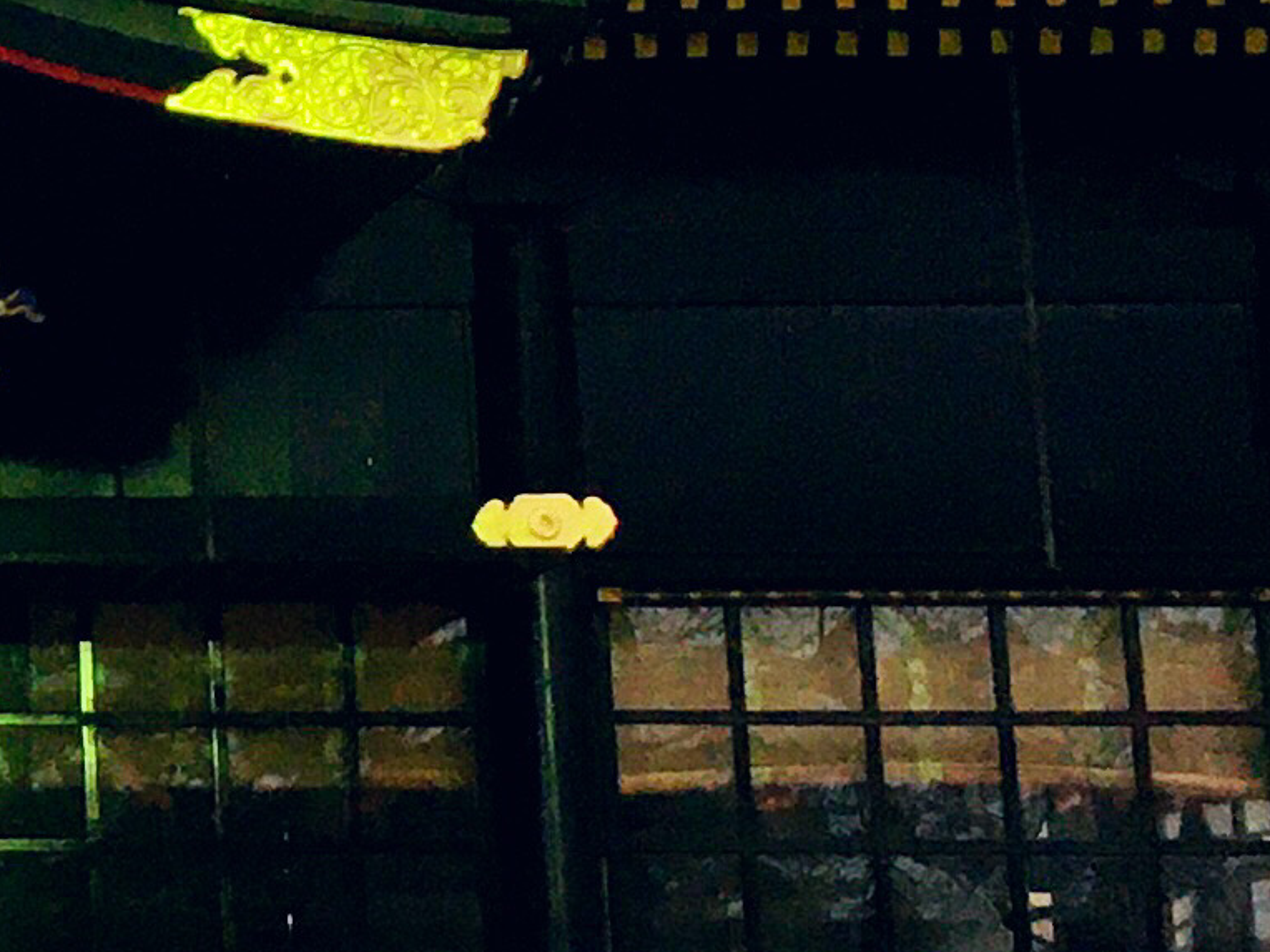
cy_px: 60
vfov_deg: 9.6
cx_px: -974
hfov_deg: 11.9
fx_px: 5613
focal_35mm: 153
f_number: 2.2
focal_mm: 4.15
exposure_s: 1/30
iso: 50
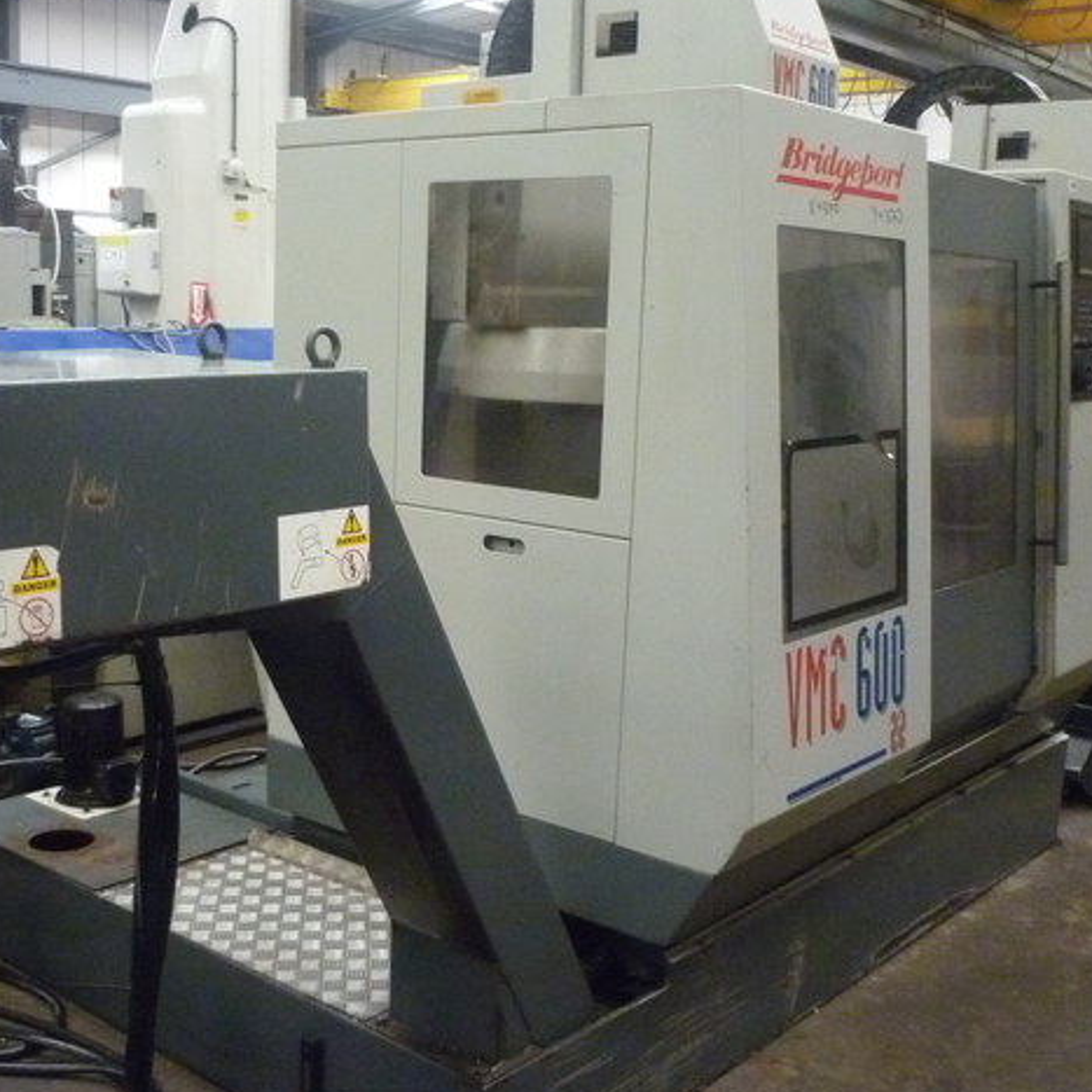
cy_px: 545
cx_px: 468
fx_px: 1428
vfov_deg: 41.9
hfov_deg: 41.8
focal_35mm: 40
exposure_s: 1/50
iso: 800
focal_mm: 5.5
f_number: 2.8
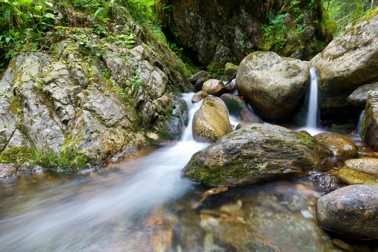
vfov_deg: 70.5
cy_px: 126
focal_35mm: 17
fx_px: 179
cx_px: 189
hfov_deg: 93.3
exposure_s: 2
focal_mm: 17
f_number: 22
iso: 50
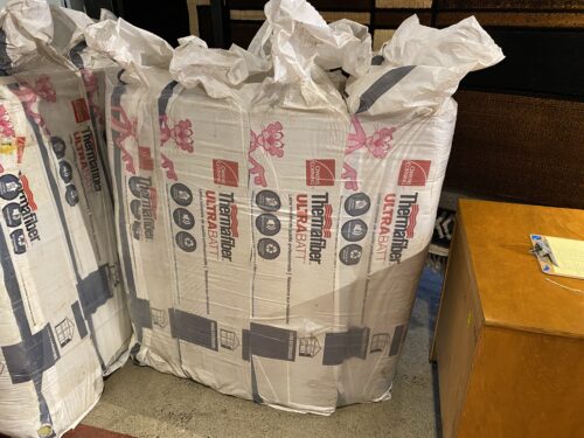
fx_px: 439
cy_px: 219
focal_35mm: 26
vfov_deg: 53.1
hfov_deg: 67.3
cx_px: 292
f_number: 1.8
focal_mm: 4.25
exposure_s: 1/60
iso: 400
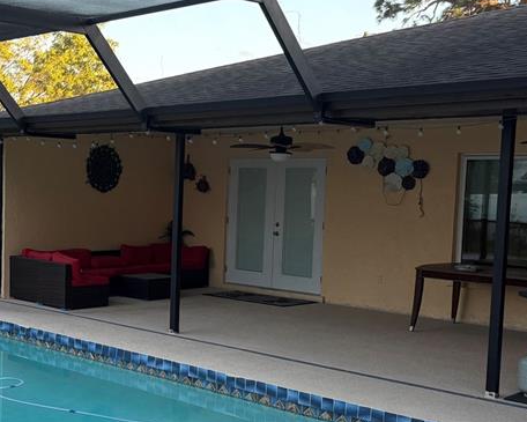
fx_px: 889
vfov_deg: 26.6
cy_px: 259
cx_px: 73
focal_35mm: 57
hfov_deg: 31.7
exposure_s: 1/241
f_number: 1.6
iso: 100
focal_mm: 5.96
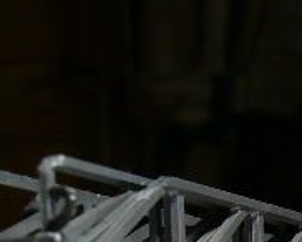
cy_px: 396
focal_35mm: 120
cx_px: 334
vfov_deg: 12.1
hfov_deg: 15.6
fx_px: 1074
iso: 100
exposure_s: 1/25
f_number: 2.8
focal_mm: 5.8
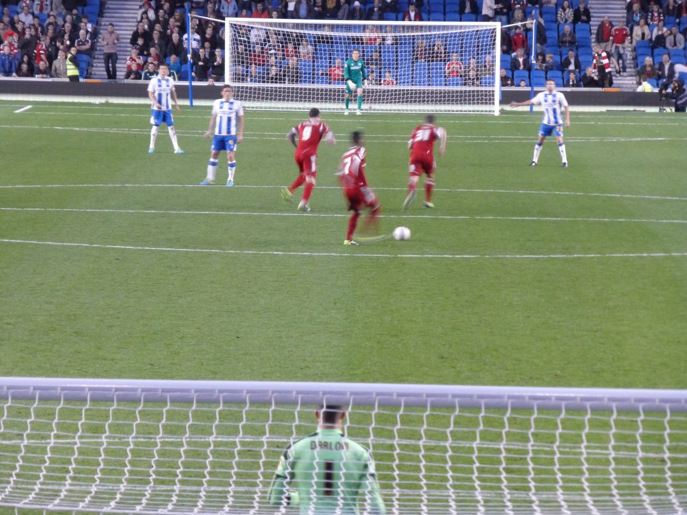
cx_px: 344
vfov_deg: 6.4
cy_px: 258
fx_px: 4584
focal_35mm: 231
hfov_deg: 8.6
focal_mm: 41.3
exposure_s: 1/15
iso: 400
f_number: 5.6
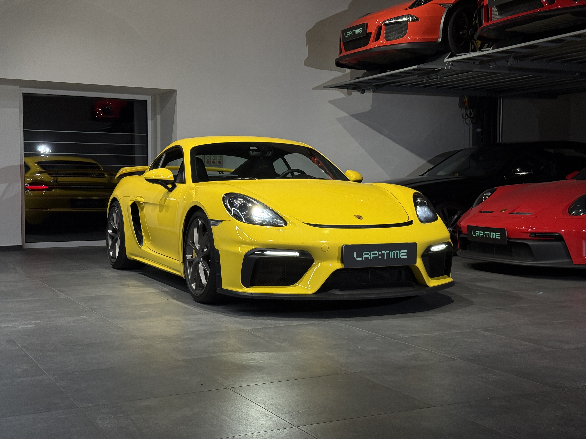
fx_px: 813
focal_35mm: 48
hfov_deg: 39.7
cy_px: 220
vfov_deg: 30.3
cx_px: 293
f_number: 1.78
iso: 50
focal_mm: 6.76
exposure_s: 1/100
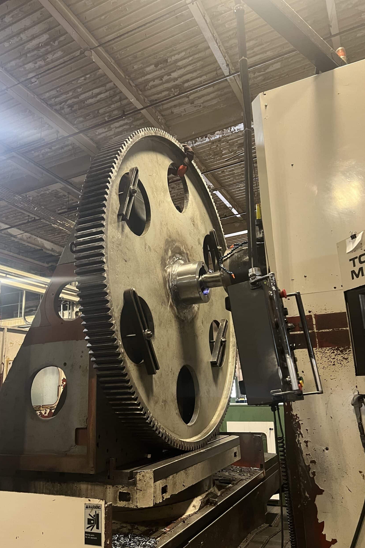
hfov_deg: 46.4
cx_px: 176
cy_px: 269
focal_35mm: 28
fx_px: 426
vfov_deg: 65.5
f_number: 1.5
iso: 500
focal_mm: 5.7
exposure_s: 1/60
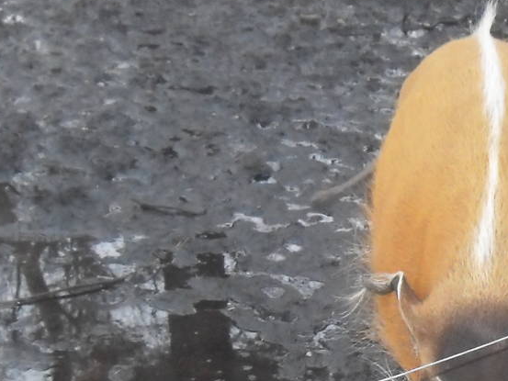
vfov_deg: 13.8
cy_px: 309
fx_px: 1571
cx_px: 459
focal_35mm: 107
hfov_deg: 18.1
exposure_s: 1/45
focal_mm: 6.3
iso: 320
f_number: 2.8
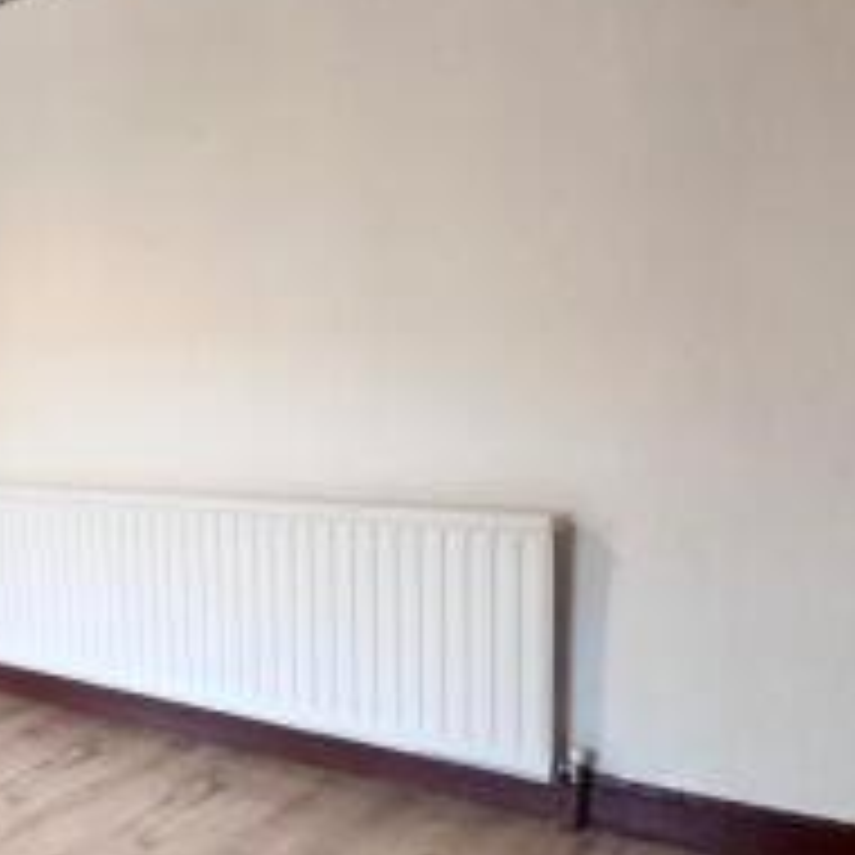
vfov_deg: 43.7
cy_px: 488
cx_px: -200
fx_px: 1062
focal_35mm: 38
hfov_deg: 34.1
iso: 200
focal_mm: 2.22
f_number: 2.2
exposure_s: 1/50
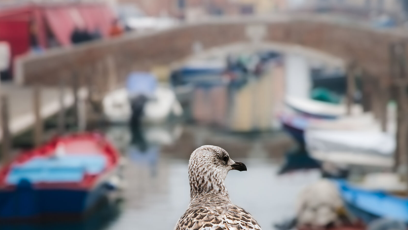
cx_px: 196
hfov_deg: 12.0
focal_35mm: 180
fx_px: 1947
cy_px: 167
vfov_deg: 6.7
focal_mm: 120
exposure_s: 1/160
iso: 1000
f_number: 6.3
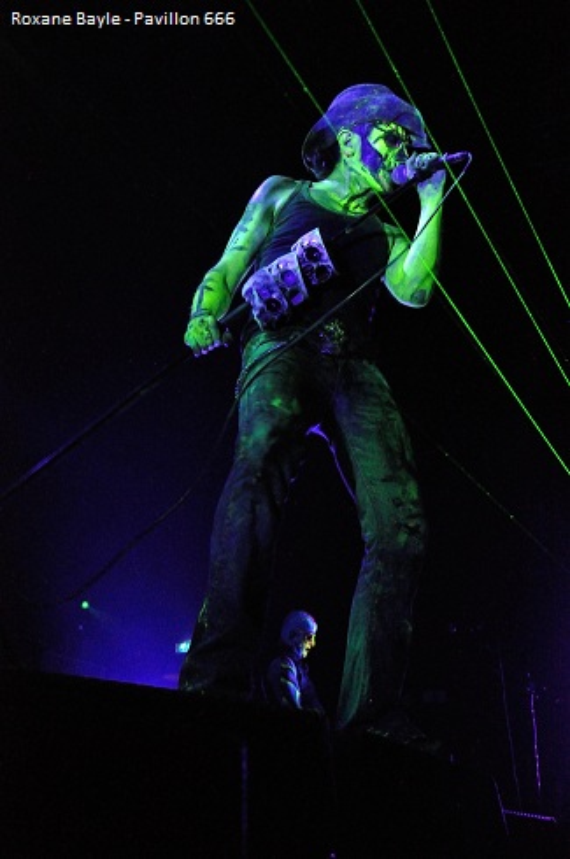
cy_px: 430
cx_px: 285
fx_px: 1215
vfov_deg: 38.9
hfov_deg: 26.4
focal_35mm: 51
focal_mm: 34
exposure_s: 1/50
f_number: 4.2
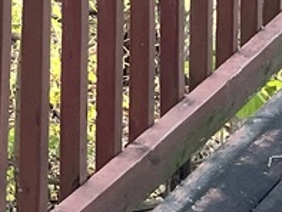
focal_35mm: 190
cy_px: -324
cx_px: -338
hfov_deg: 9.5
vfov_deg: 7.3
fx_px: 1549
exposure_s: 1/122
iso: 40
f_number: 1.6
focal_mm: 5.1
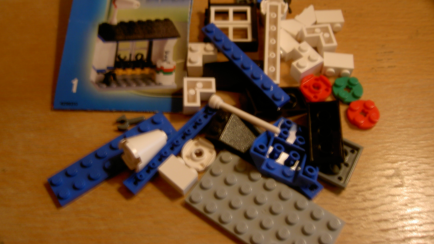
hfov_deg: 52.8
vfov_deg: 30.9
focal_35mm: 38
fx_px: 437
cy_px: 78
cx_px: 213
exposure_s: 1/8
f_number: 2.8
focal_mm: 5.6
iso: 50
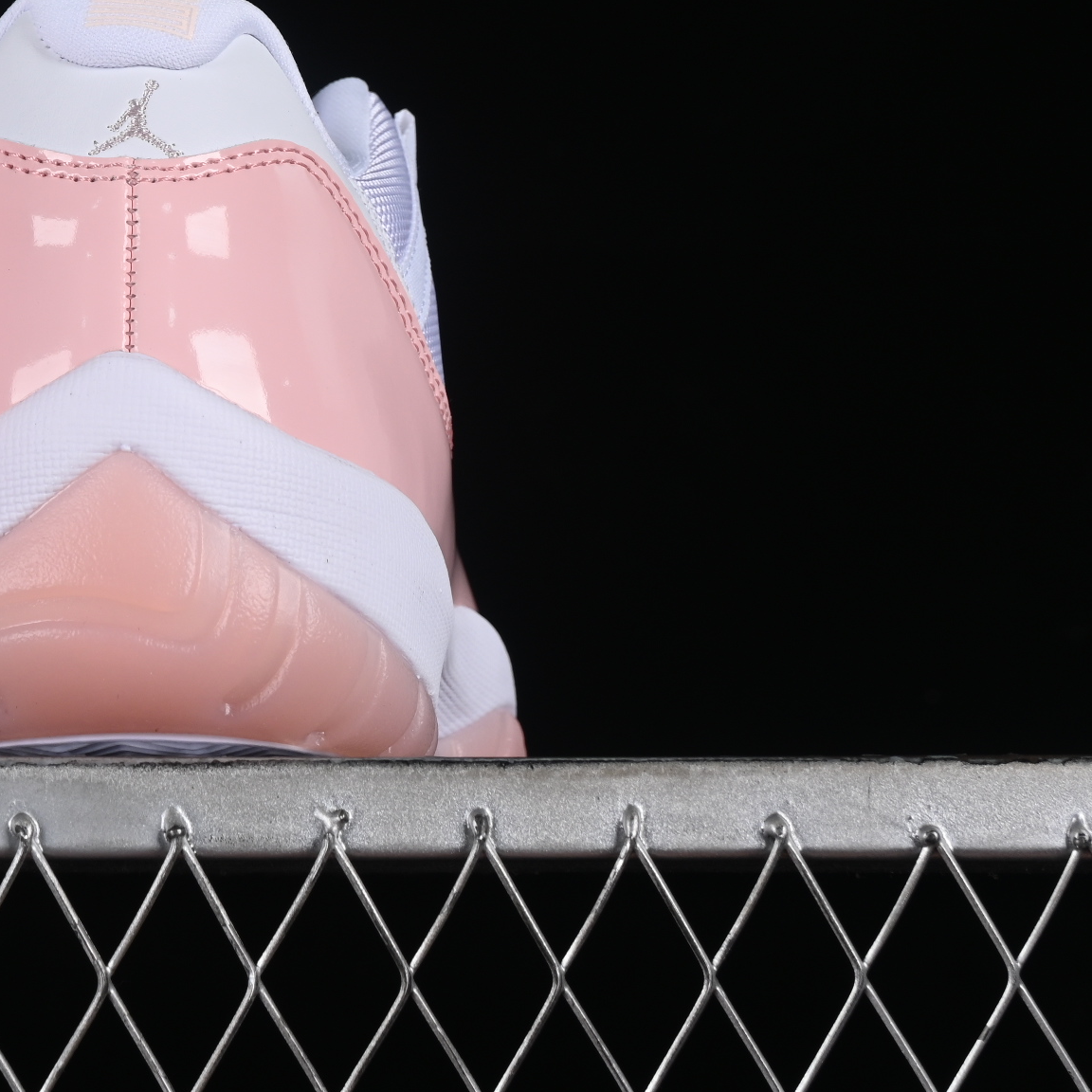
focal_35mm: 154
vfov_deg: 11.3
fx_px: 5496
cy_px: 216
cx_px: -112
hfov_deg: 11.2
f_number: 8
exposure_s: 1/80
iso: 160
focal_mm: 50
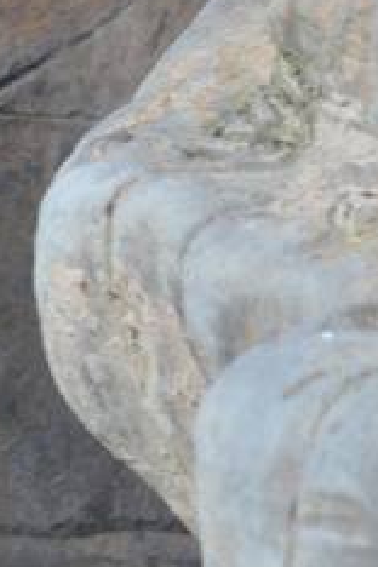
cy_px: 434
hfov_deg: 0.4
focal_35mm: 3074
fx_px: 48412
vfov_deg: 0.7
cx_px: -832
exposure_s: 1/400
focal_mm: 300
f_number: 5.6
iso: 800
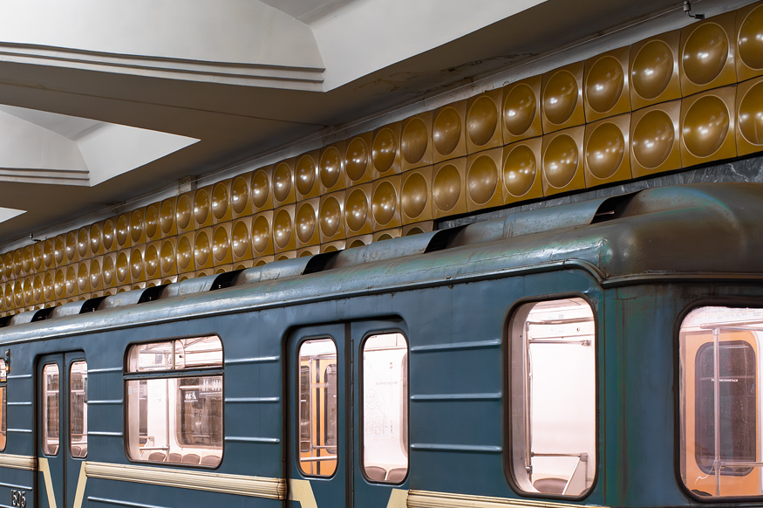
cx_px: 269
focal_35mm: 60
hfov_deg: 33.2
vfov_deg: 22.2
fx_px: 1271
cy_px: 422
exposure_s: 1/50
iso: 1000
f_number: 5.6
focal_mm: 35
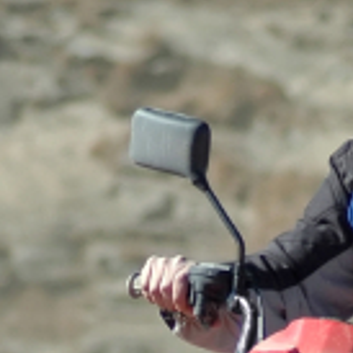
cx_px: 320
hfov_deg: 1.5
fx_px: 13217
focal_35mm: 1146
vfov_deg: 1.5
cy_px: 627
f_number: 4.5
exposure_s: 1/1250
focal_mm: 145
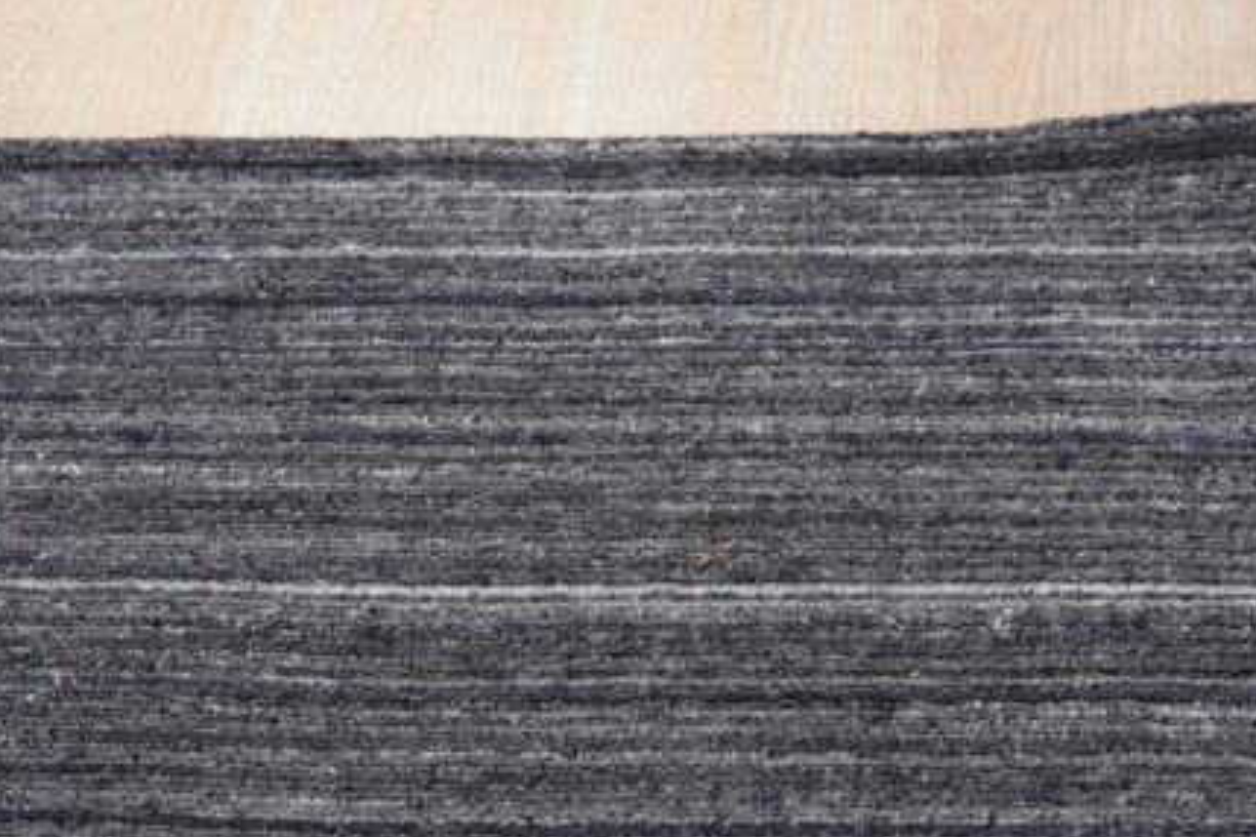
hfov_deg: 31.7
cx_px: 814
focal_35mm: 63
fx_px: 2198
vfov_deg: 21.6
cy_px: 392
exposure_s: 1/160
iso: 500
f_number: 5
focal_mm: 30
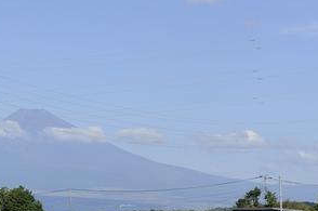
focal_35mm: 143
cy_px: 144
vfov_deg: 9.6
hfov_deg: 14.2
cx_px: 32
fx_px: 1261
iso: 200
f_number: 9
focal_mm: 70
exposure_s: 1/400
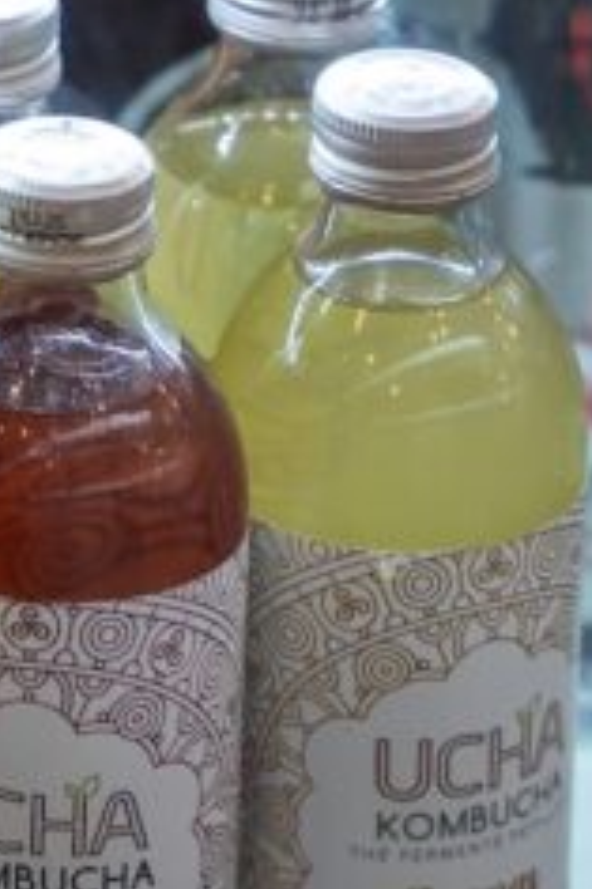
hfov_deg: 4.5
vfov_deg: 6.6
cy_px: -855
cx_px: -571
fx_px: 7509
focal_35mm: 304
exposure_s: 1/50
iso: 800
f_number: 4
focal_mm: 70
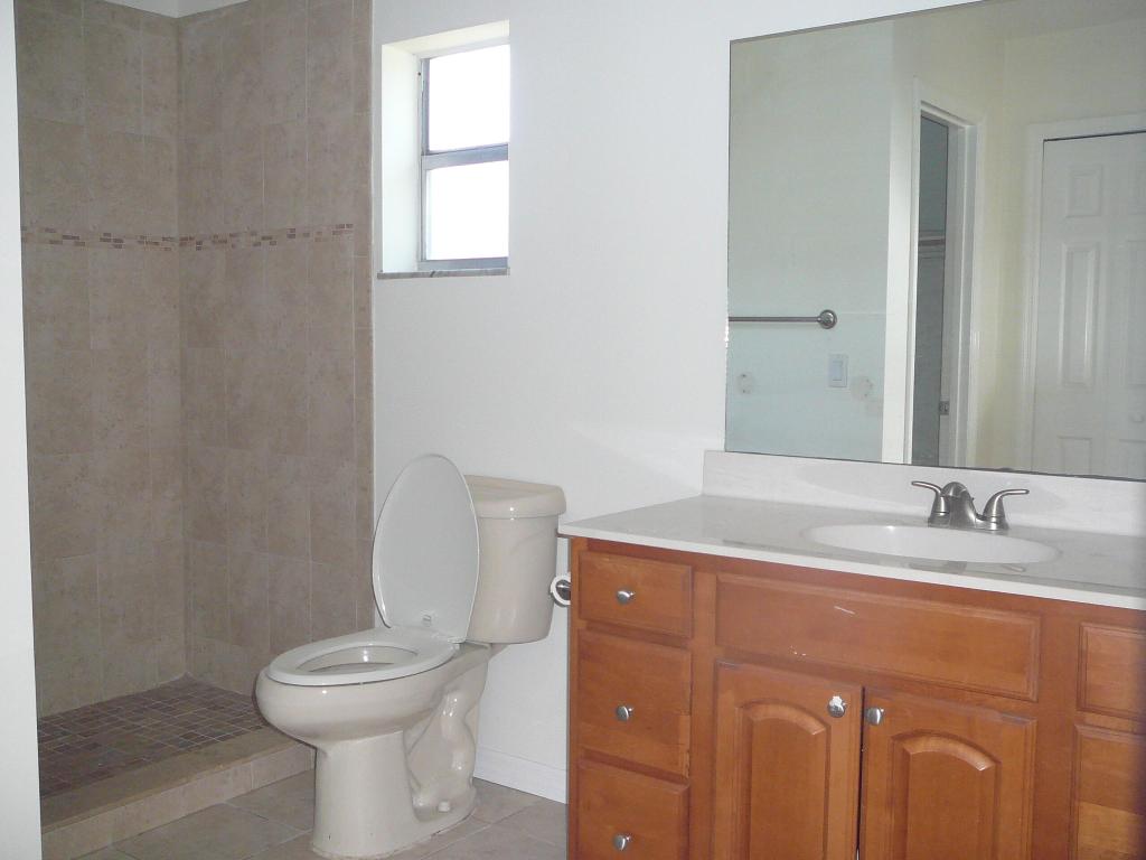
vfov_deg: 40.7
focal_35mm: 35
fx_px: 1159
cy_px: 430
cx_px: 573
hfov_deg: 52.6
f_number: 2.8
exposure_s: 1/30
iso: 160
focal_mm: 5.2
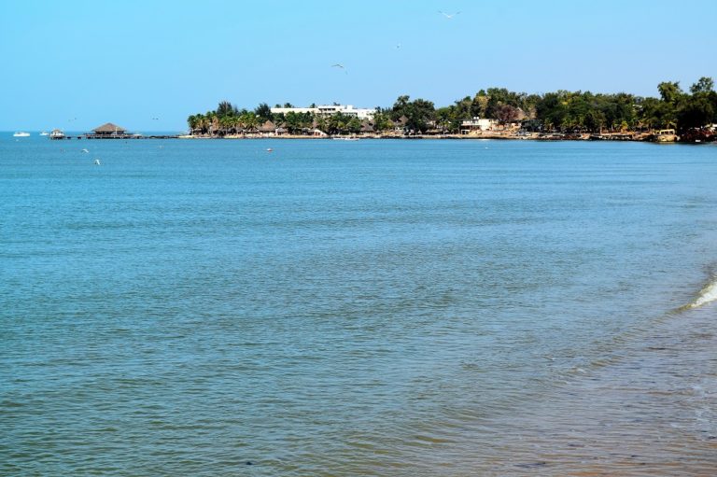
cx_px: 358
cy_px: 238
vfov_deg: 16.5
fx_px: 1642
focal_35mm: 82
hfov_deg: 24.6
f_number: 10
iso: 200
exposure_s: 1/400
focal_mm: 55
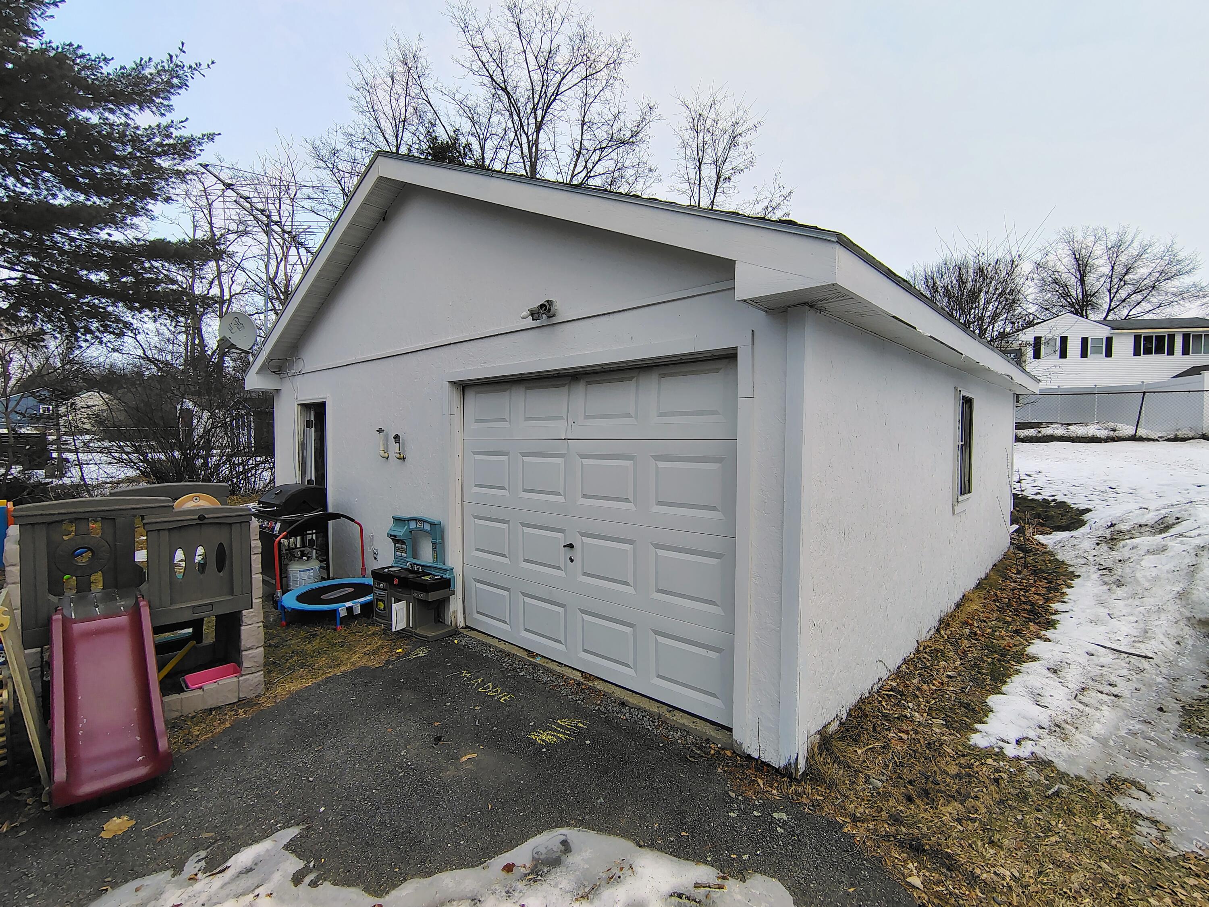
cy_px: 454
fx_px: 559
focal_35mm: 16
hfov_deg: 94.5
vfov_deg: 78.1
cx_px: 604
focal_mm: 2.13
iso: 100
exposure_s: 1/476
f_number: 2.2
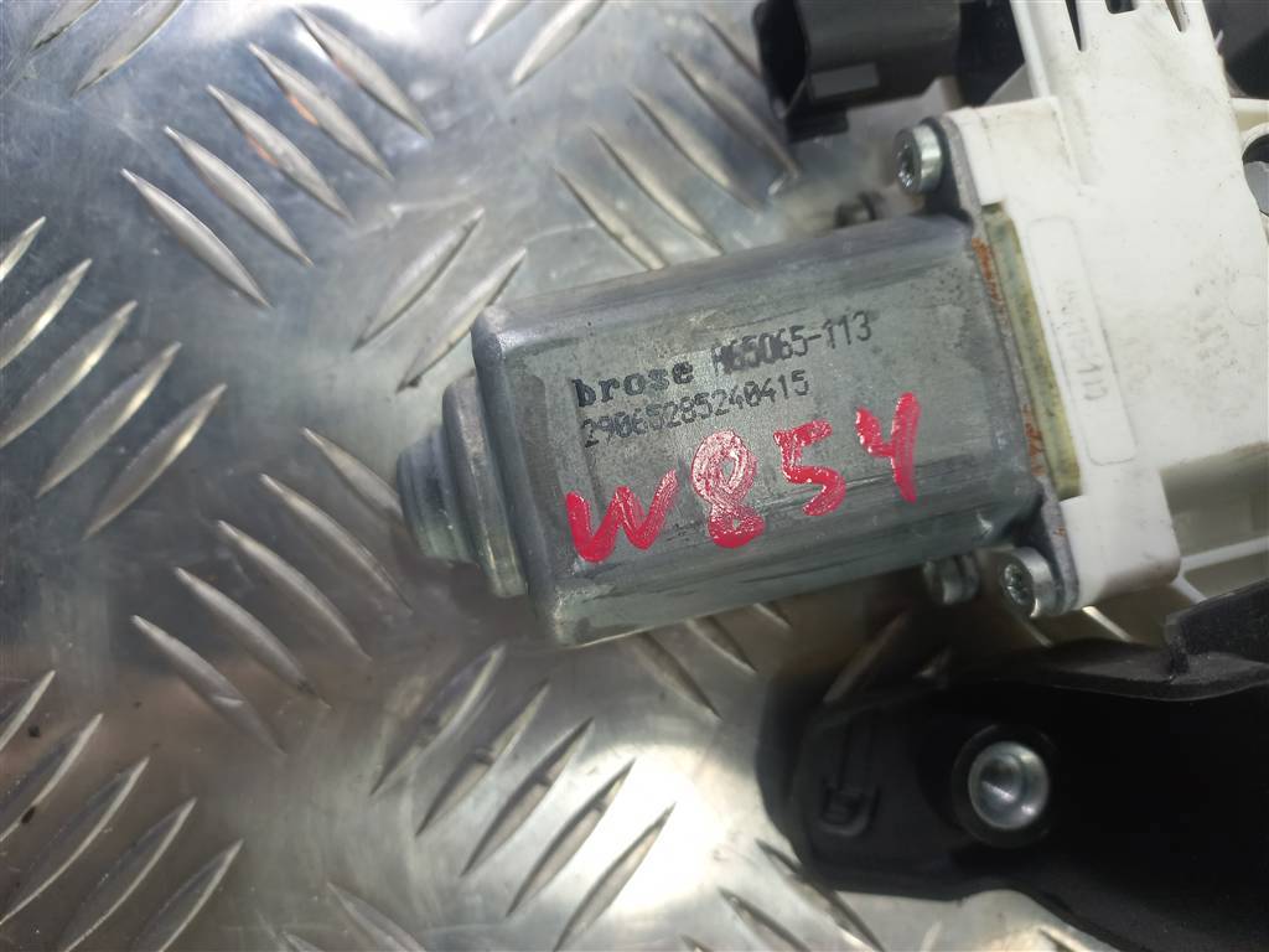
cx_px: 634
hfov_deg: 69.4
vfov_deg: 54.9
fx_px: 916
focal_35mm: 25
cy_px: 476
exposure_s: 1/50
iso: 80
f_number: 1.8
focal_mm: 4.6
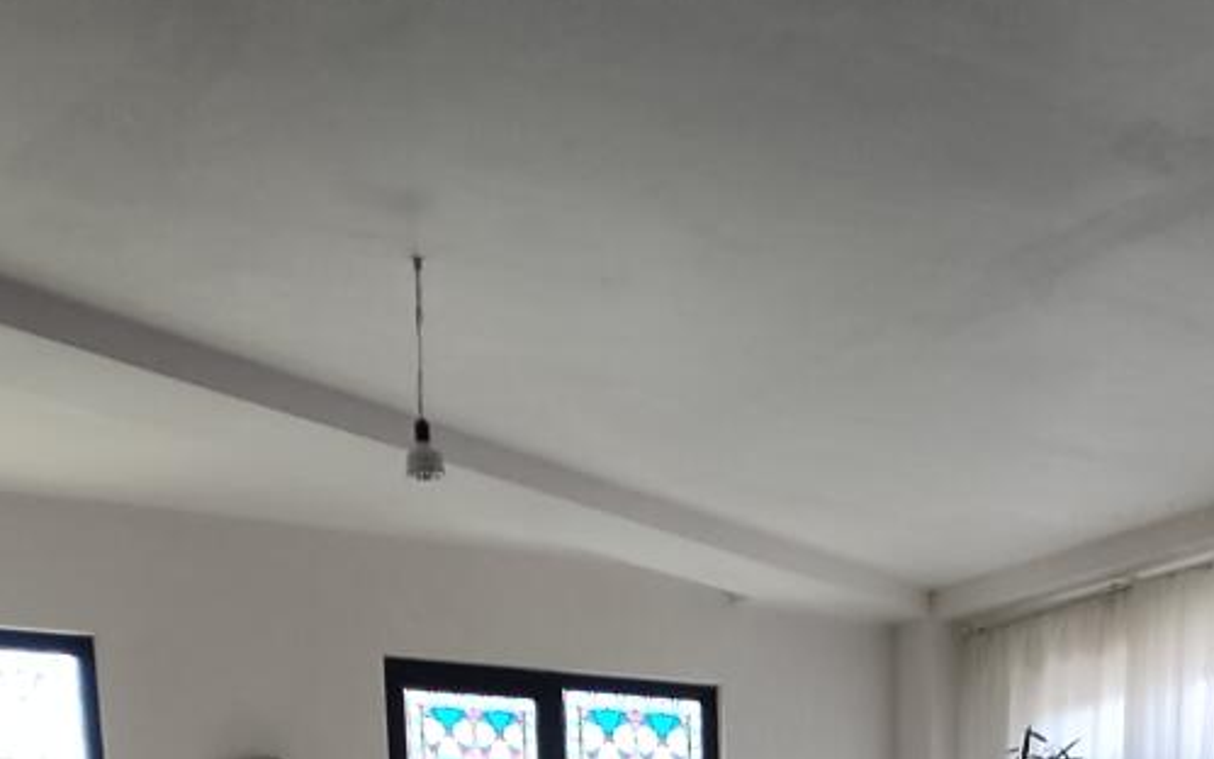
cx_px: 679
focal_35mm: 51
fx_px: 1688
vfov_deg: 18.5
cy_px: 1445
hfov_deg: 39.5
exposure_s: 1/100
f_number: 2.2
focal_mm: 1.6
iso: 60
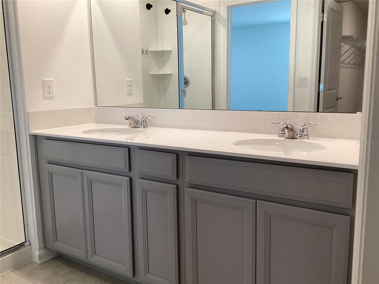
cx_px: 190
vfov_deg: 45.4
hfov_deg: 58.4
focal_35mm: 31
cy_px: 142
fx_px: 339
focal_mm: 3.3
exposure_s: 1/60
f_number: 2.4
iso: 100
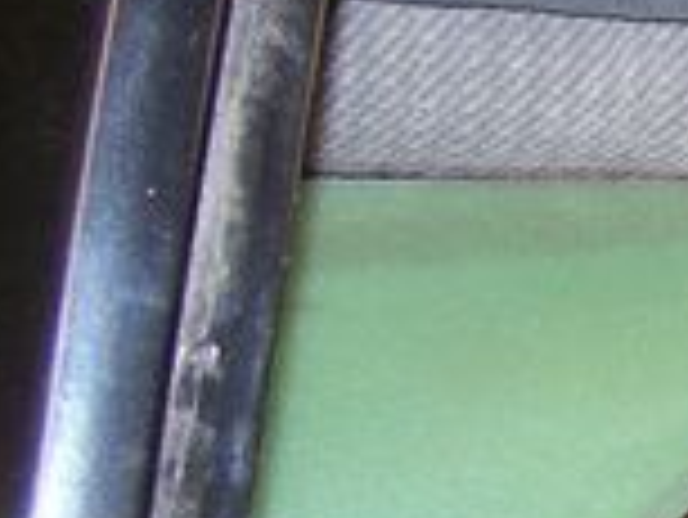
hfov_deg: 11.5
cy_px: 509
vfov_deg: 9.3
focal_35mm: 159
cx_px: 1259
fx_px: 3163
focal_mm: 6.3
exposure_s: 1/60
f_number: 2.8
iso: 80
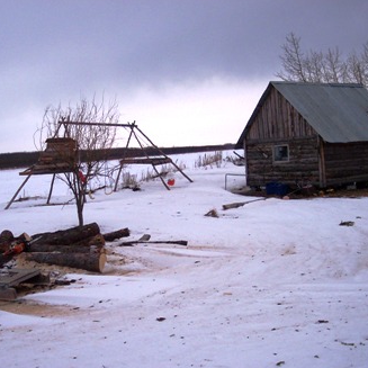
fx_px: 553
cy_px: 188
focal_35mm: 46
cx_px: 177
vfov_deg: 36.8
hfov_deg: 36.8
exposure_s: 1/700
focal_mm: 8
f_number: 2.8
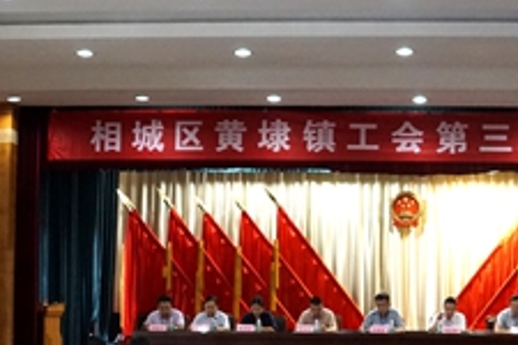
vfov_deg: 18.8
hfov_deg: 27.5
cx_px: 414
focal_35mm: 72
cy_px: 260
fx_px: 1036
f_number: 3.5
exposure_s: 1/160
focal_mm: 18
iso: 2000
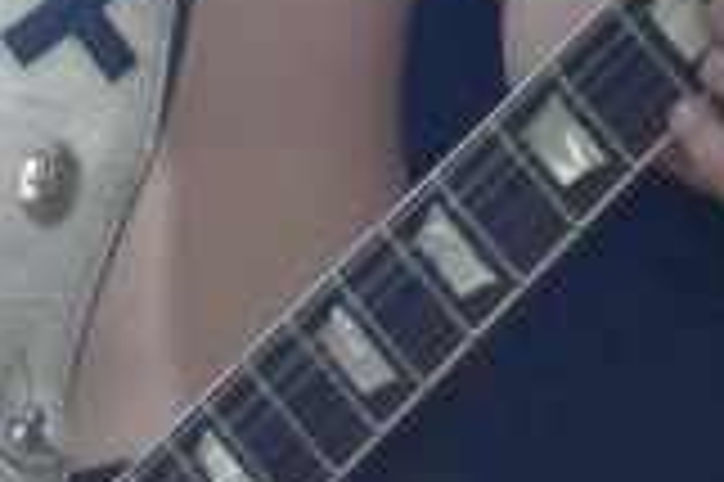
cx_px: 279
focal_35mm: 492
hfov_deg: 4.2
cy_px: -601
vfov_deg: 2.8
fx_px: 9884
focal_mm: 66
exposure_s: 1/60
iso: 3200
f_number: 5.3
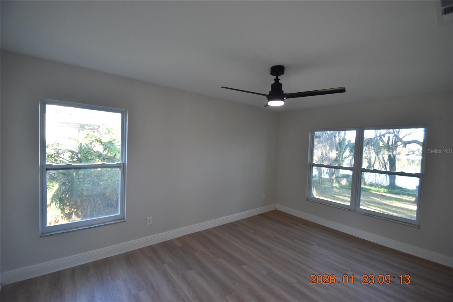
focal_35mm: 15
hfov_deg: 100.4
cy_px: 151
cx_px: 226
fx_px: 189
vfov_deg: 77.3
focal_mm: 10
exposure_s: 1/180
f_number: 3.5
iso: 800
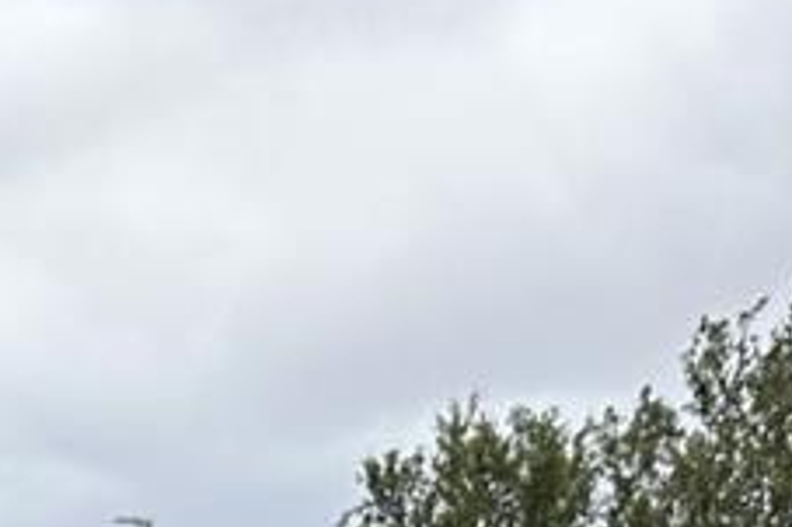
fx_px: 3298
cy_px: 1738
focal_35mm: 150
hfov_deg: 12.7
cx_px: -532
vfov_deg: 7.6
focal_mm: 6.86
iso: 80
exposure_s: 1/1019
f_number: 1.78
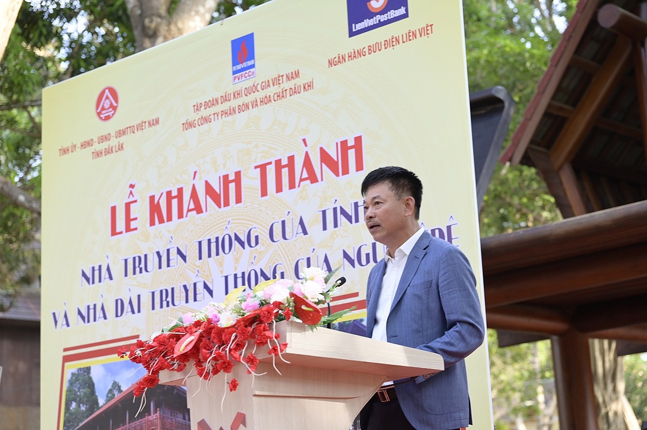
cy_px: 215
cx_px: 324
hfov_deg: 28.1
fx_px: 1293
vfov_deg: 18.9
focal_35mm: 72
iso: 200
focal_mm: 72
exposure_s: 1/80
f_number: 4
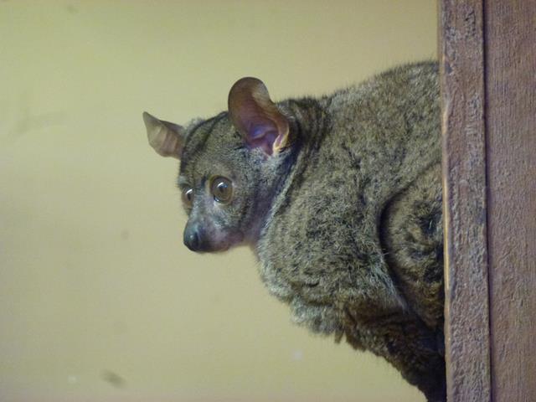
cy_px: 201
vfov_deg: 3.9
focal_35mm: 384
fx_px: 5946
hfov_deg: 5.2
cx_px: 268
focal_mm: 68.8
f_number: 5.9
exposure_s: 1/4
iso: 640
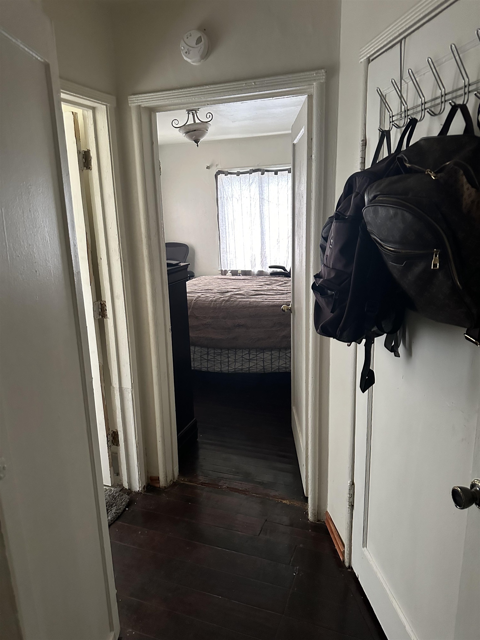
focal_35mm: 24
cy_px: 320
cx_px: 240
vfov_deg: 71.6
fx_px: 444
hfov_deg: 56.8
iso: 1000
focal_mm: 6.86
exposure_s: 1/51
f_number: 1.78
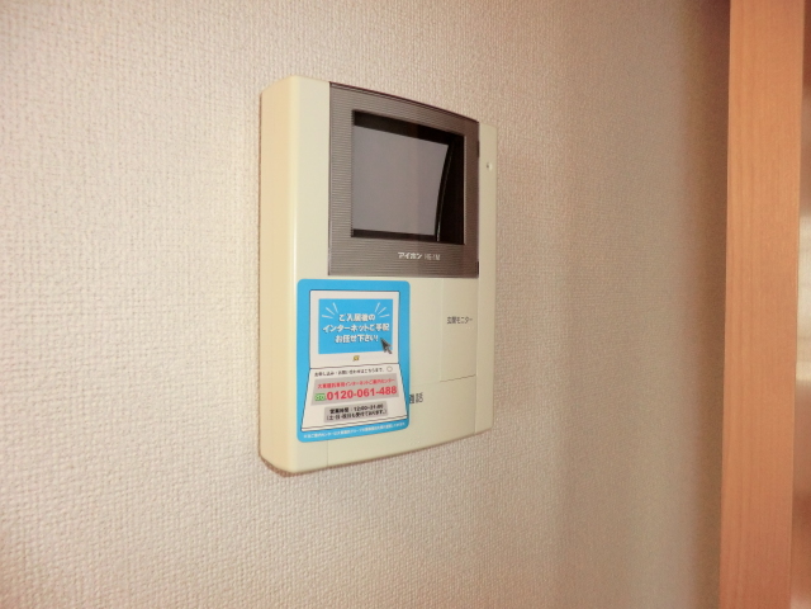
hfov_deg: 71.6
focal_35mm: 24
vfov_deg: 56.8
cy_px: 304
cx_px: 406
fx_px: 562
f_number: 3.2
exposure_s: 1/40
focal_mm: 4.3
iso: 250
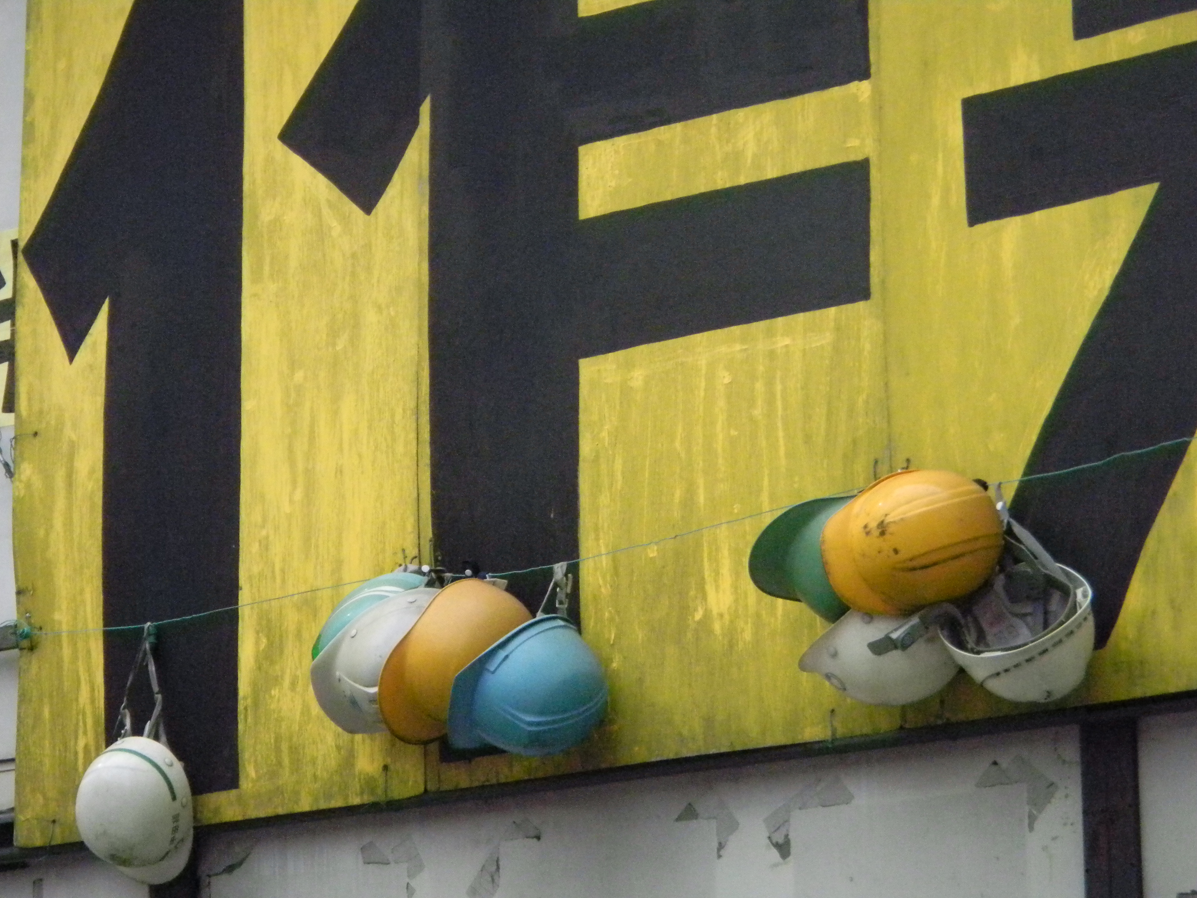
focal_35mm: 140
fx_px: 4841
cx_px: 598
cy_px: 449
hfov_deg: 14.1
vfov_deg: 10.6
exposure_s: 1/147
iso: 800
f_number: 11.6
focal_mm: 25
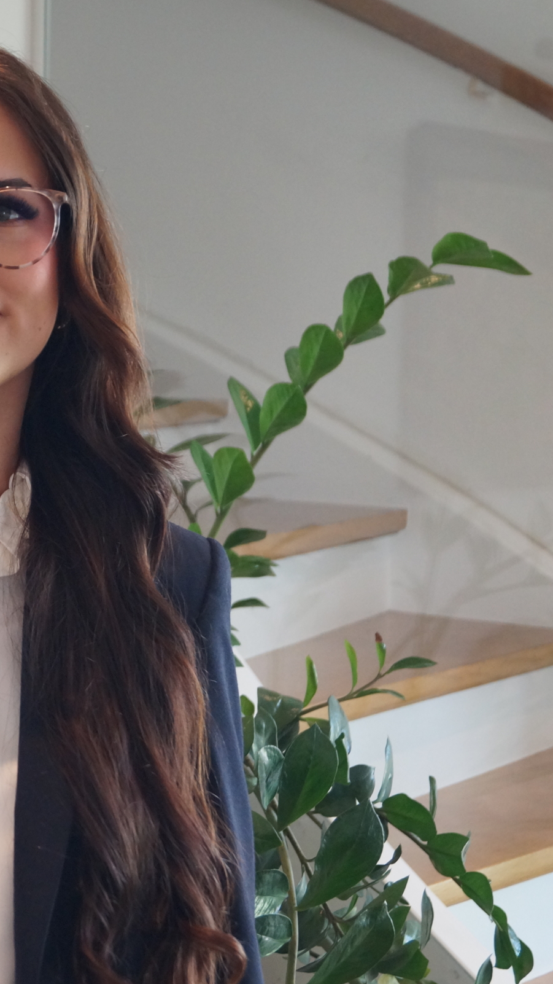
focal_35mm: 88
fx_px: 2290
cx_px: -81
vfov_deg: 24.2
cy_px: 516
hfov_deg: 13.4
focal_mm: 35
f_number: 4.5
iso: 1000
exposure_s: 1/60
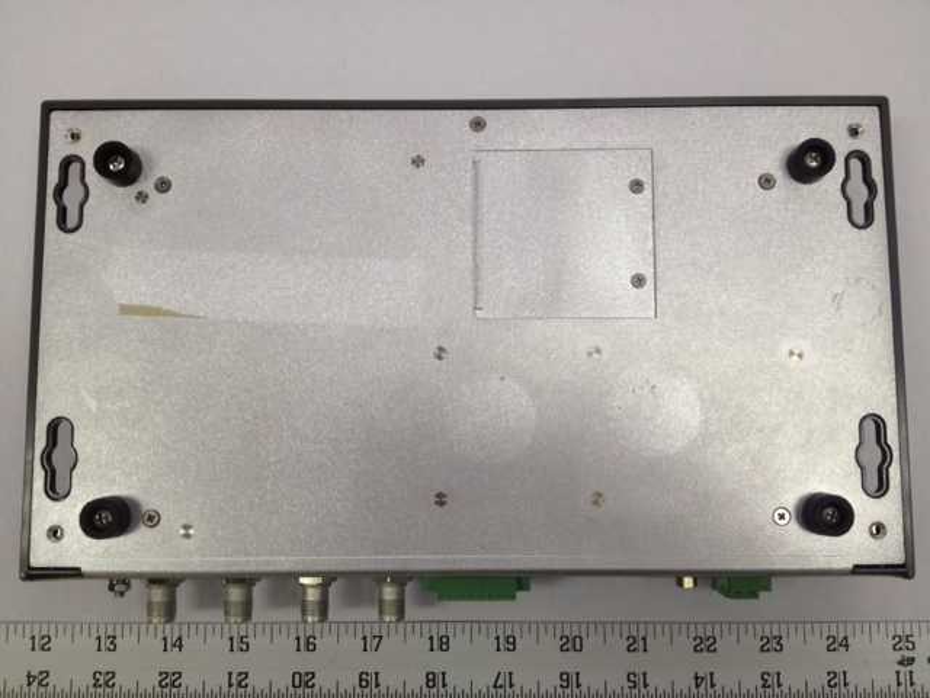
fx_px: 940
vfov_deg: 40.7
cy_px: 349
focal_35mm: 35
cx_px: 465
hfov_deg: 52.6
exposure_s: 1/40
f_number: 2.4
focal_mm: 4.28
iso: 80
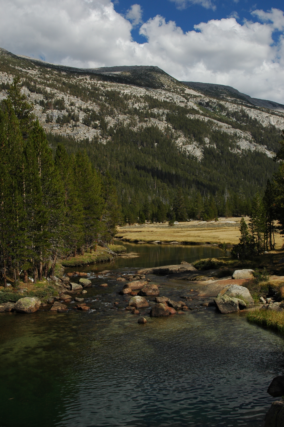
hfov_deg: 31.8
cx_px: 142
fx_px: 498
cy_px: 214
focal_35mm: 42
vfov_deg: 46.4
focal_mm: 28
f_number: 10
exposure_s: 1/640
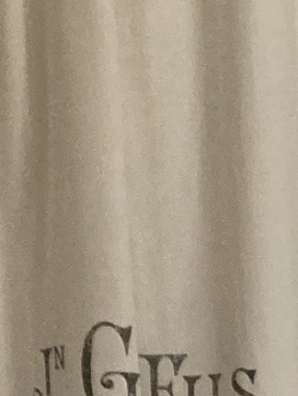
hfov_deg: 7.6
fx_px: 2041
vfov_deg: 10.1
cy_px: 837
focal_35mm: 178
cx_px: 783
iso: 250
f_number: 1.8
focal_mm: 3.99
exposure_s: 1/60
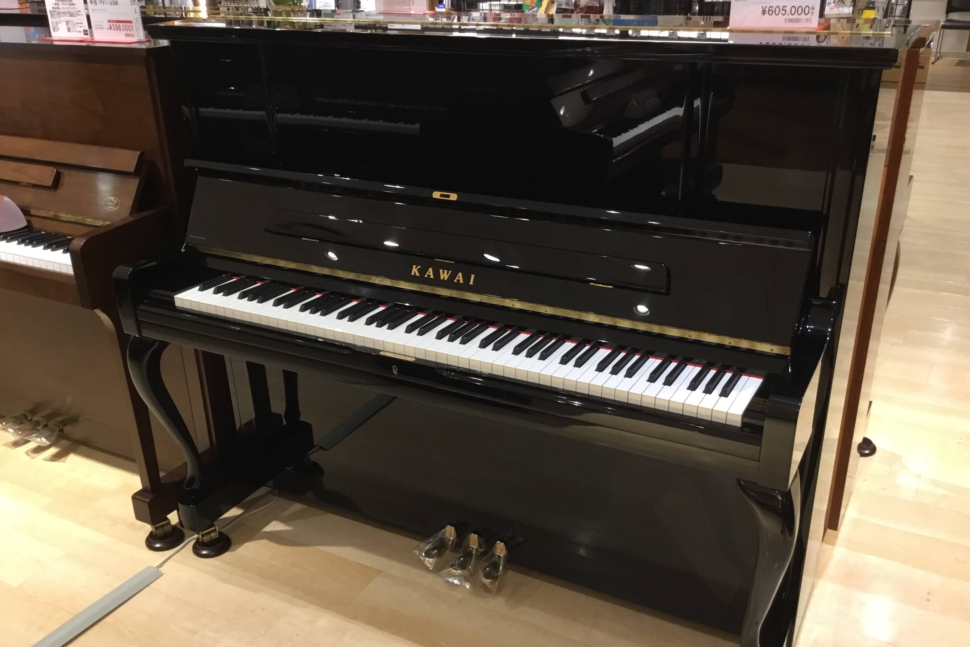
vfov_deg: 39.9
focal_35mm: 33
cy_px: 362
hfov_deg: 57.2
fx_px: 889
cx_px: 493
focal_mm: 3.3
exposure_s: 1/30
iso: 80
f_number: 2.4
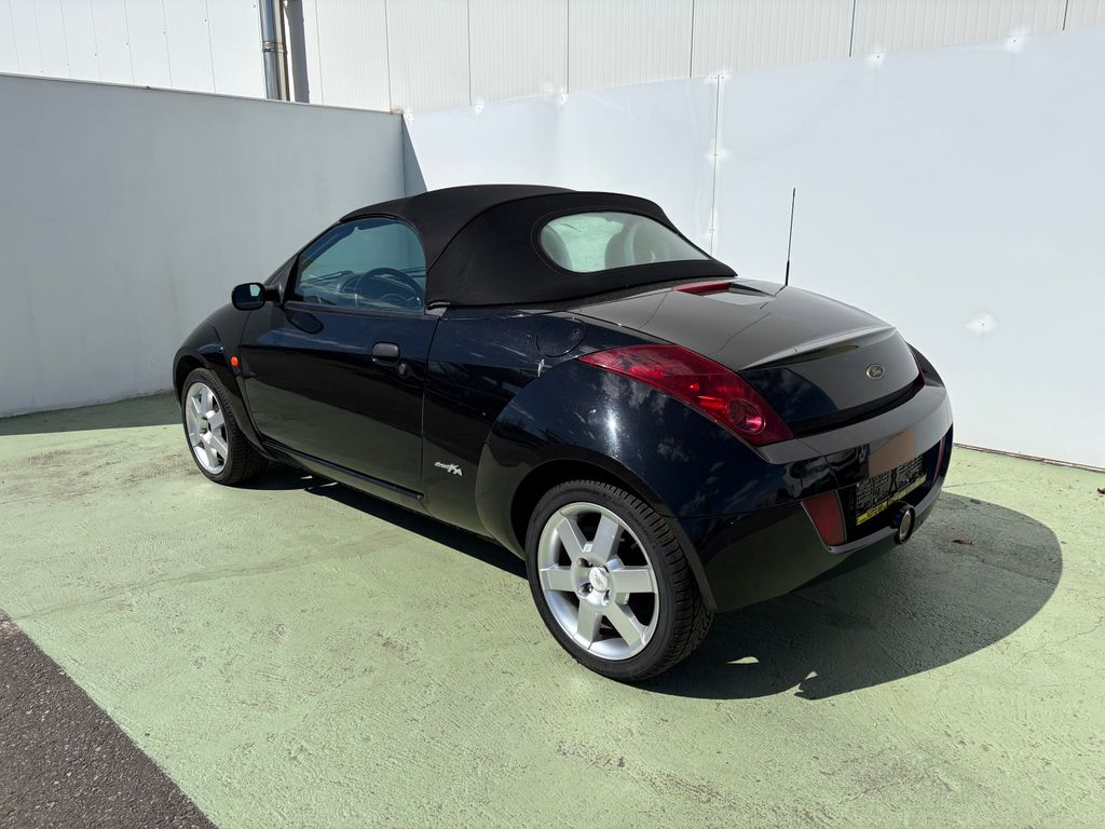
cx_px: 552
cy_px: 414
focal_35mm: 26
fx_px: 830
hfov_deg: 67.3
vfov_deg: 53.1
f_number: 1.6
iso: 50
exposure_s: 1/7813
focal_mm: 5.96
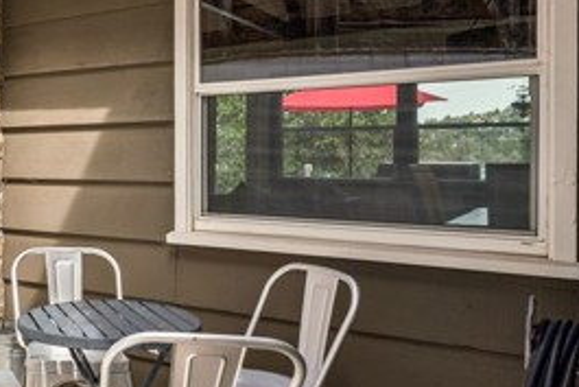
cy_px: 162
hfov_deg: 37.7
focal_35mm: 42
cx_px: -76
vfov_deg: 31.9
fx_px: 675
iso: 100
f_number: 22
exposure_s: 1/13
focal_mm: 17.4
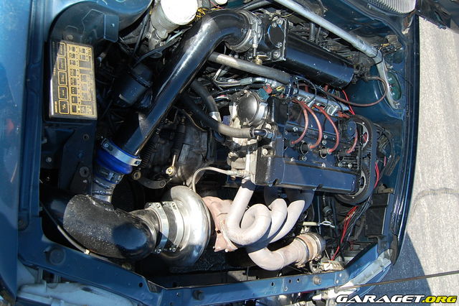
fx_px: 421
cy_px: 153
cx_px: 230
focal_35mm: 33
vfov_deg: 39.9
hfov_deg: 57.2
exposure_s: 1/500
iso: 400
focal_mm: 22
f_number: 5
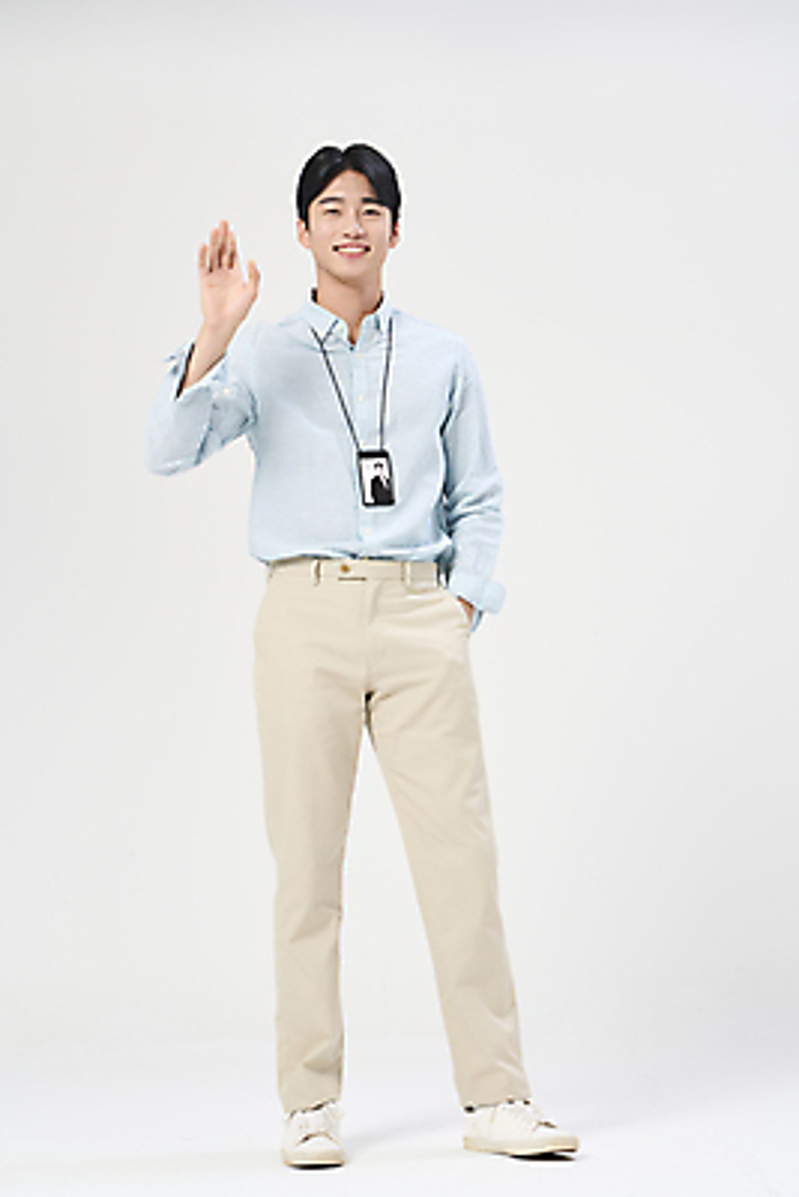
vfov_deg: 32.4
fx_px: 2062
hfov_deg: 21.9
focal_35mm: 62
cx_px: 400
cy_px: 598
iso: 160
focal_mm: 62
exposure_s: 1/125
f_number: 11
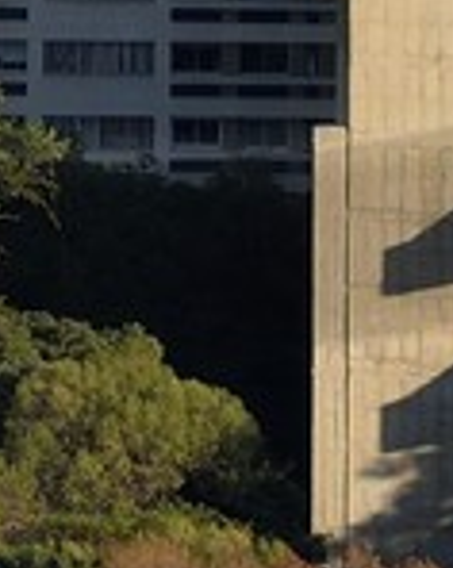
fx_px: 34074
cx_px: 119
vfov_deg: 1.0
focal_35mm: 2029
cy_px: -1247
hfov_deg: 0.8
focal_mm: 200
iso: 200
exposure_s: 1/640
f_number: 8
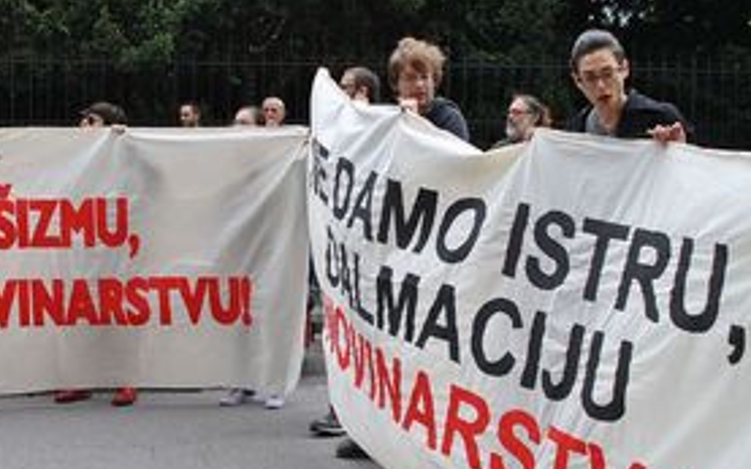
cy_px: 206
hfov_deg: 38.0
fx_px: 1085
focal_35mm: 53
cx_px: 285
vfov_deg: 24.4
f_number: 5.6
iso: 110
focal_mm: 20
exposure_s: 1/125
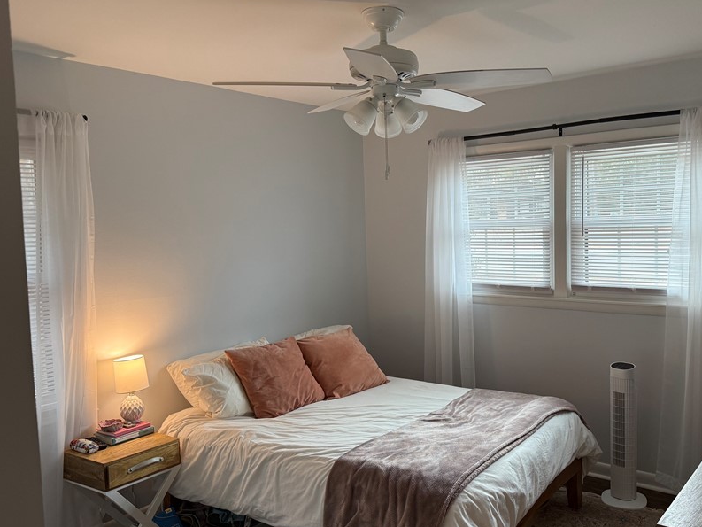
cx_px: 417
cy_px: 262
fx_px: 629
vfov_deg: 45.5
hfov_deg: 57.9
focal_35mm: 31
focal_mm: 6.76
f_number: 1.78
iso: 125
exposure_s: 1/120
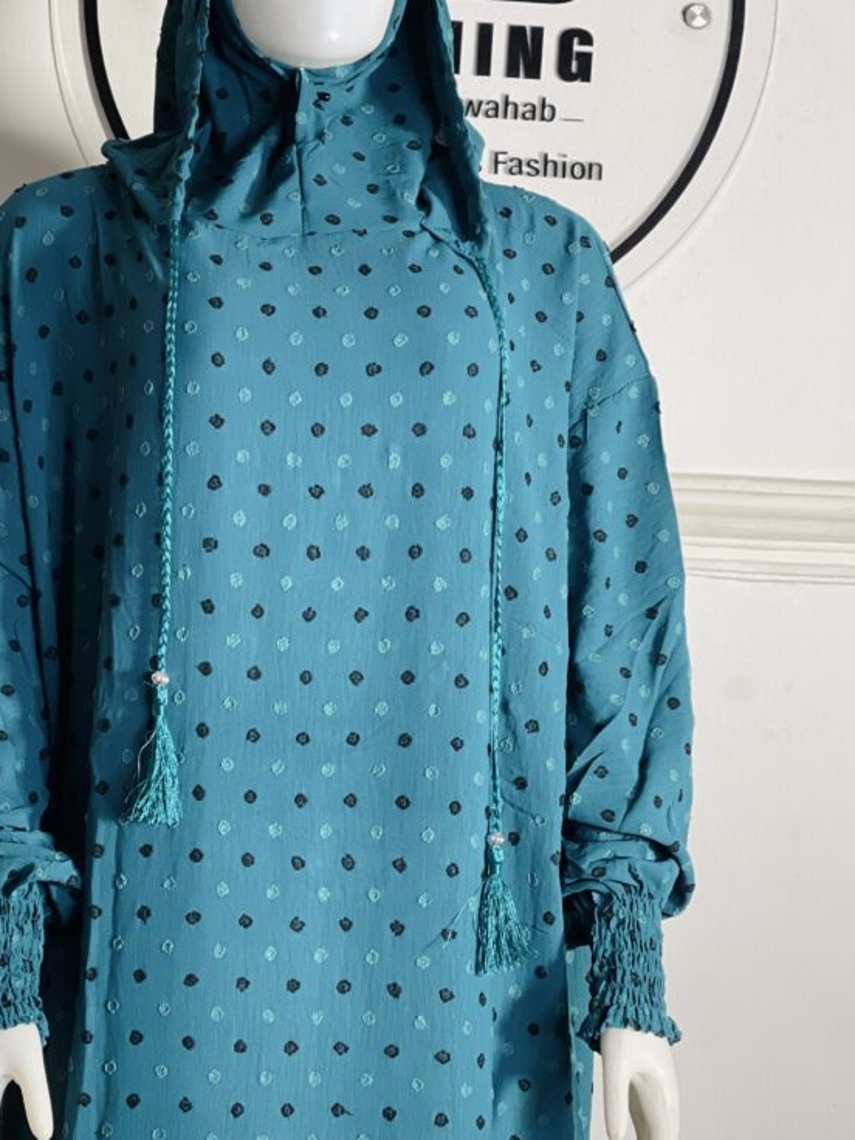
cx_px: 318
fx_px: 2931
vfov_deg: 22.0
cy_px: 520
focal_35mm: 89
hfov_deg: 16.6
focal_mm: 7.5
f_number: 2.2
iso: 160
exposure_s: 1/116
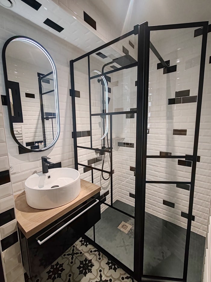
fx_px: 130
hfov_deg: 78.1
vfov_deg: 94.5
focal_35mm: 16
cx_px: 106
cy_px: 141
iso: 400
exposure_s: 1/33
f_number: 2.2
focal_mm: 1.96
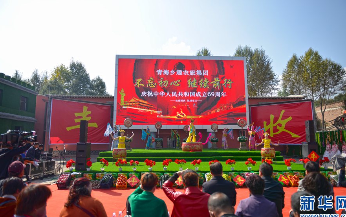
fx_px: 236
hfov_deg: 72.5
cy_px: 105
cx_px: 176
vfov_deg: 49.3
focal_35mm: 25
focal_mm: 24
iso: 100
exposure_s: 1/1600
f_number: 2.8
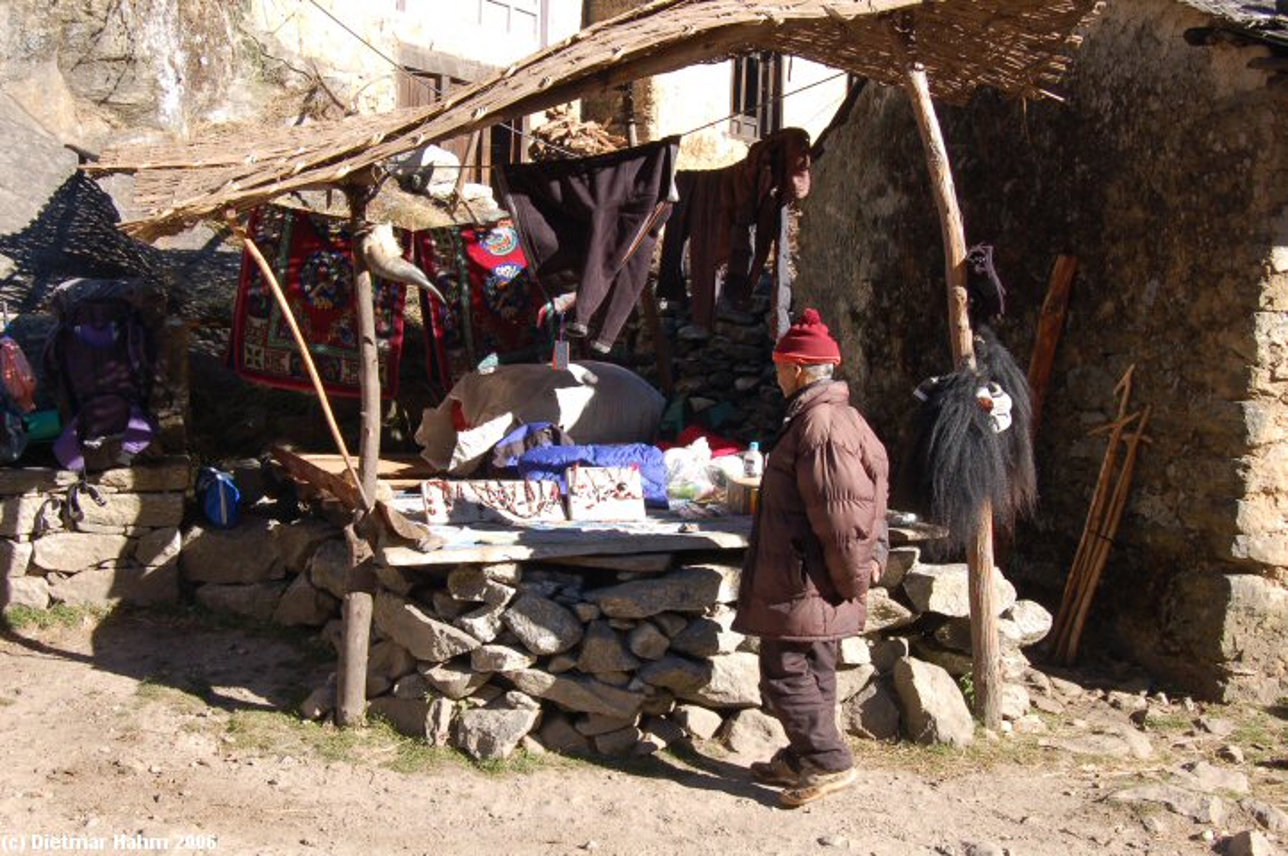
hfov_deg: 46.4
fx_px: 1501
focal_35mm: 42
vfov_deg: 31.8
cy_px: 428
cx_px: 644
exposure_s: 1/200
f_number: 10
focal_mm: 28
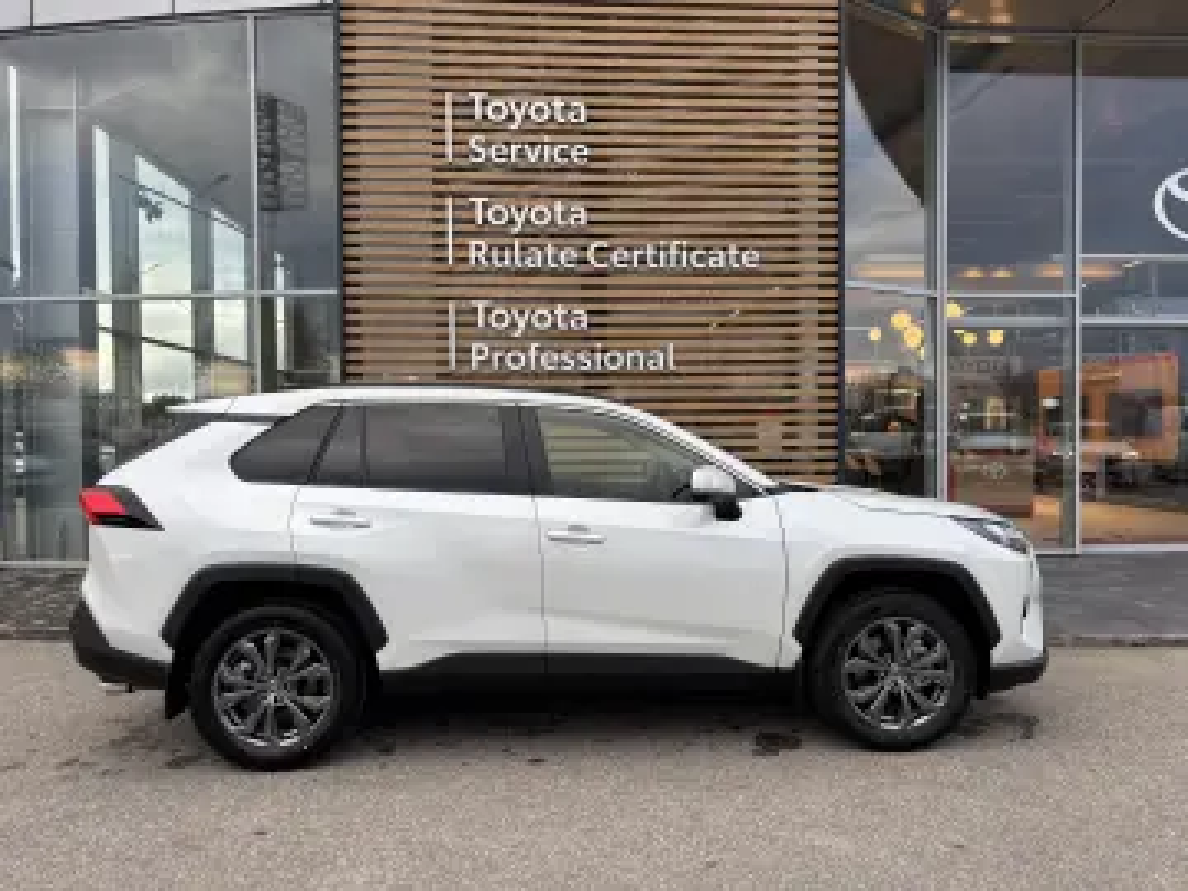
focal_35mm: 26
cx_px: 594
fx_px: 892
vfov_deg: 53.1
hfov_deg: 67.3
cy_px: 446
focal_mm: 5.96
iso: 40
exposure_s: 1/164
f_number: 1.6
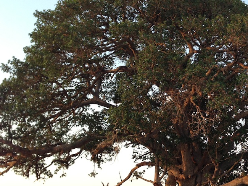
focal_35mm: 65
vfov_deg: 22.5
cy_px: 120
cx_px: 217
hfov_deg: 28.8
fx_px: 466
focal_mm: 4.13
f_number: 2.4
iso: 50
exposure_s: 1/176
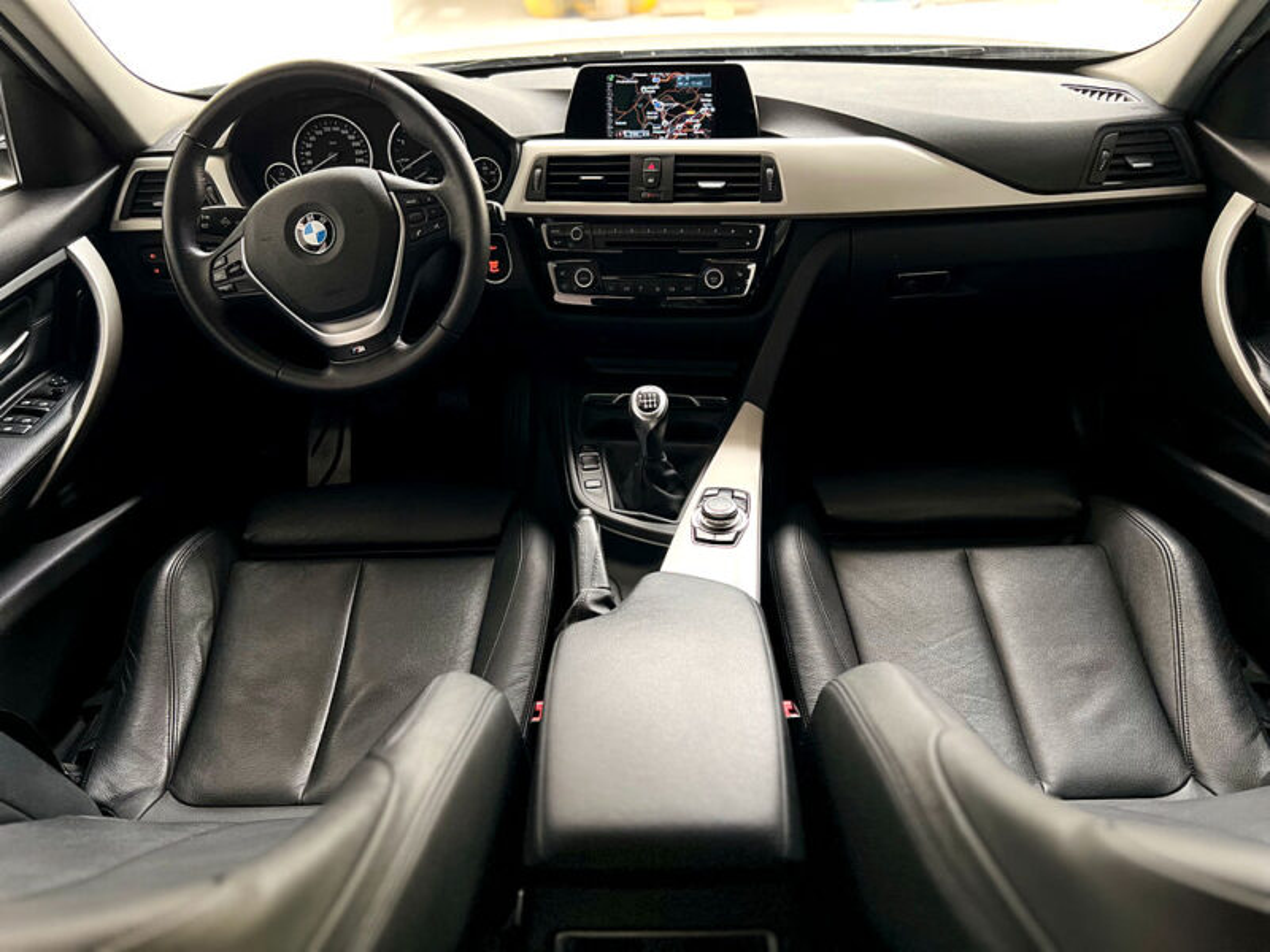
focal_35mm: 26
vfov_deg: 53.1
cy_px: 476
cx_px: 635
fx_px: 954
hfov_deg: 67.3
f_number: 1.5
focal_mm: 5.7
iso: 250
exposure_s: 1/50
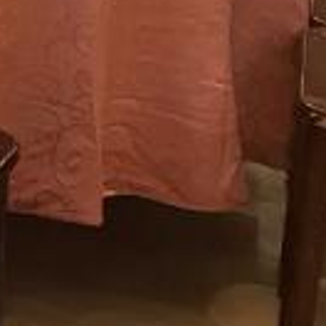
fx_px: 2003
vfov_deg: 8.8
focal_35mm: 188
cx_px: -440
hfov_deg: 8.5
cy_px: -341
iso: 40
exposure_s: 1/17
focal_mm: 3.99
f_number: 1.8
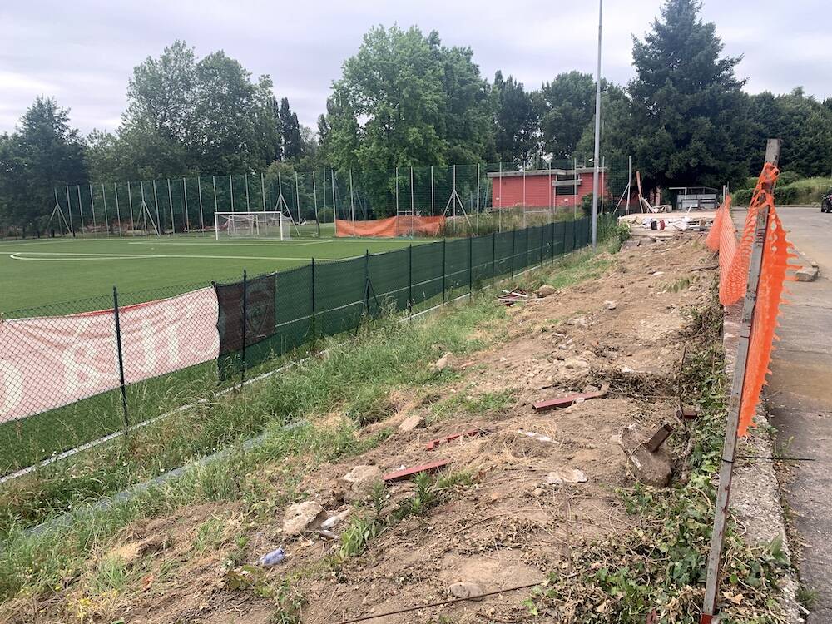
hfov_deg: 67.3
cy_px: 312
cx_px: 416
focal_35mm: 26
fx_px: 625
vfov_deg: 53.1
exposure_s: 1/282
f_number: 1.8
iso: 25
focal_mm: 4.25
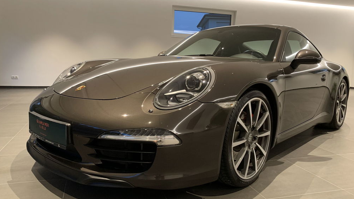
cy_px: 98
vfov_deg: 40.2
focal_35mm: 29
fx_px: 272
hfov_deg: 66.1
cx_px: 178
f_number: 1.8
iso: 200
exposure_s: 1/41
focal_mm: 4.25
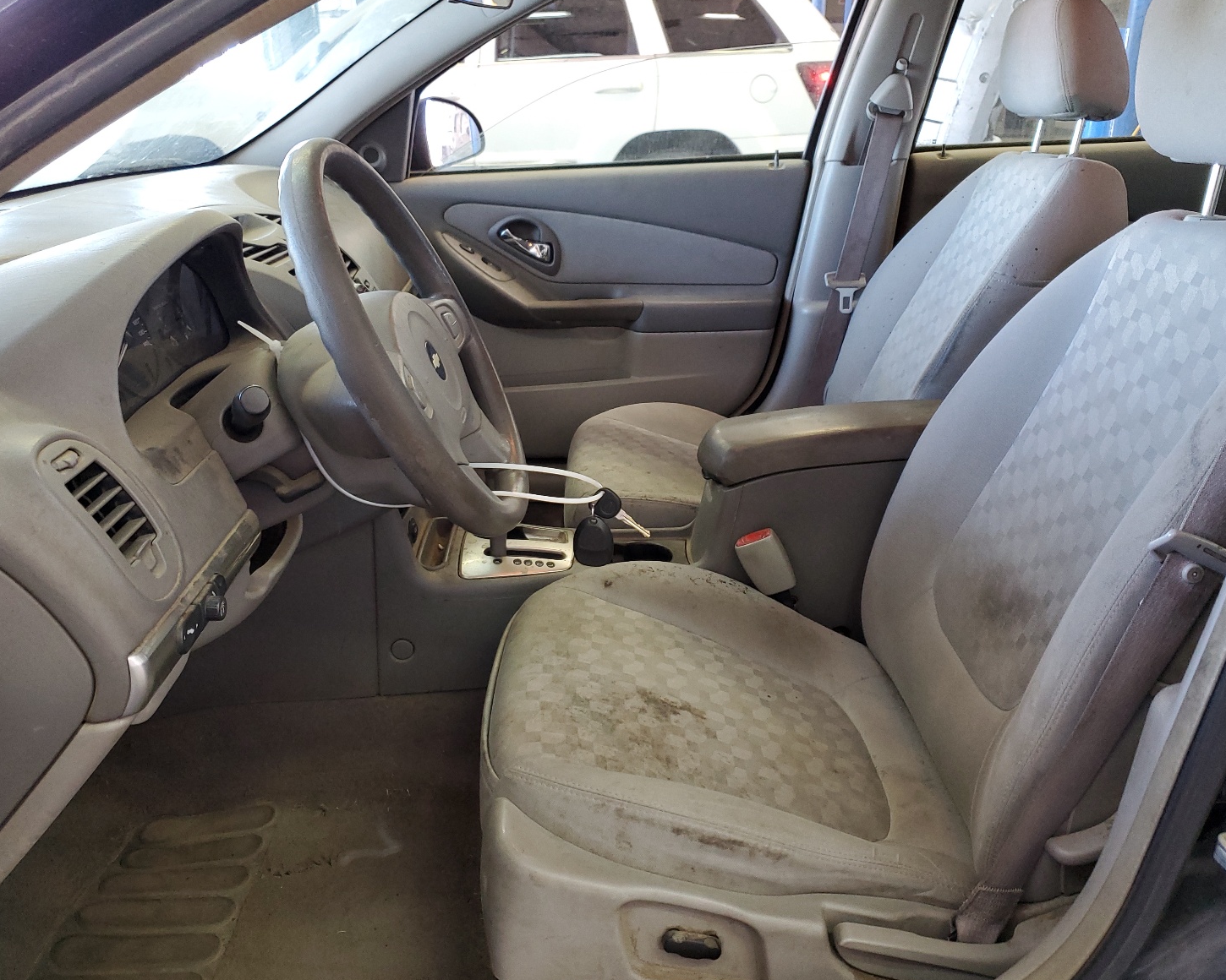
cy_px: 482
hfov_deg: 62.2
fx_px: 1016
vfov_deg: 51.5
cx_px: 605
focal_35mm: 28
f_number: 1.5
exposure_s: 1/60.2
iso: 144
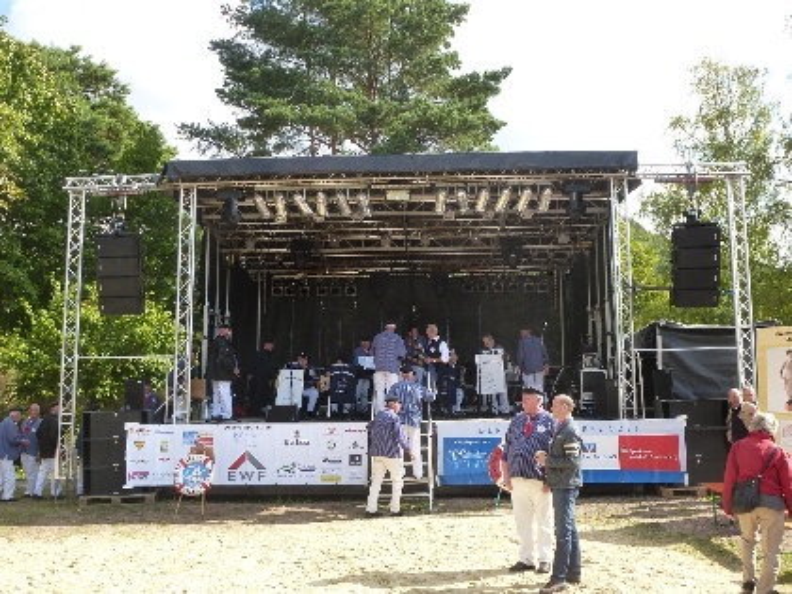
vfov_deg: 42.9
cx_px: 396
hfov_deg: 55.4
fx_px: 755
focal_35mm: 33
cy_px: 297
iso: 160
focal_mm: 5.9
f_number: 4
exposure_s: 1/320
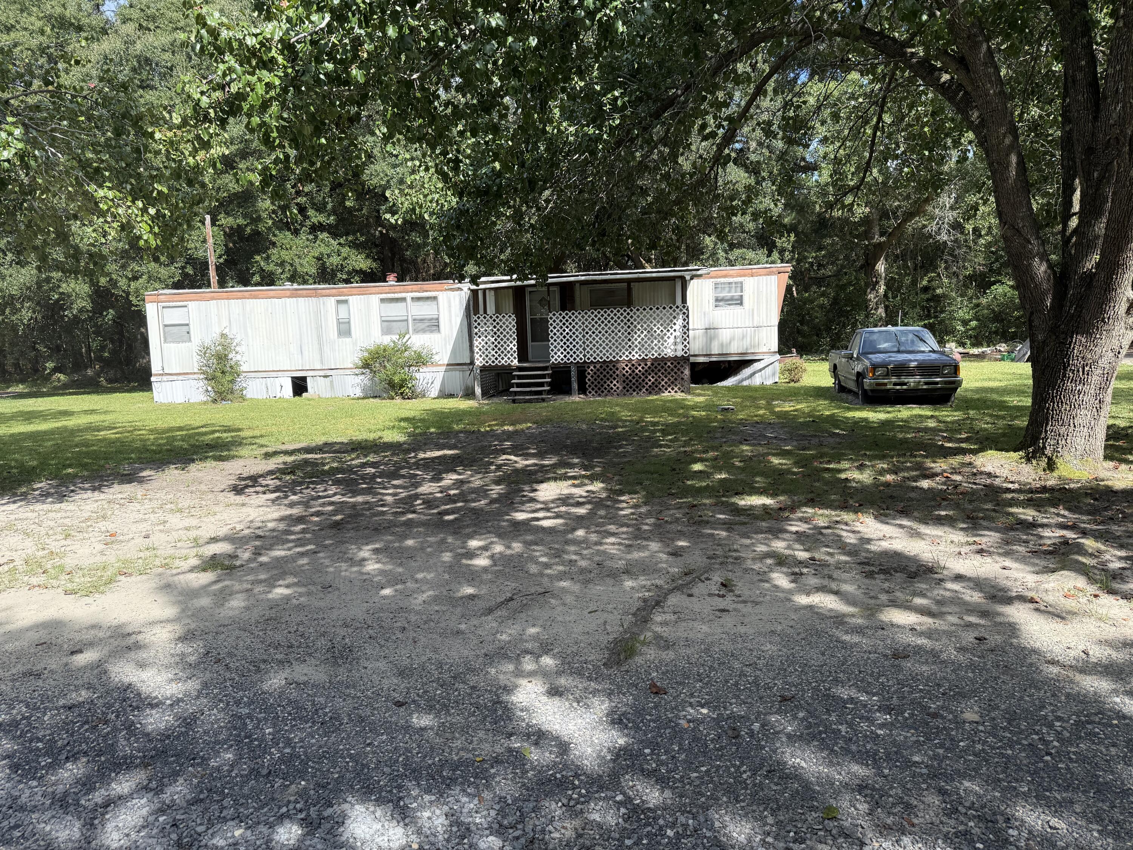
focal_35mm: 24
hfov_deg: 71.6
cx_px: 566
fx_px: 786
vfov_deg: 56.8
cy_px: 425
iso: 100
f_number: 1.78
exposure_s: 1/1812
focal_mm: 6.76
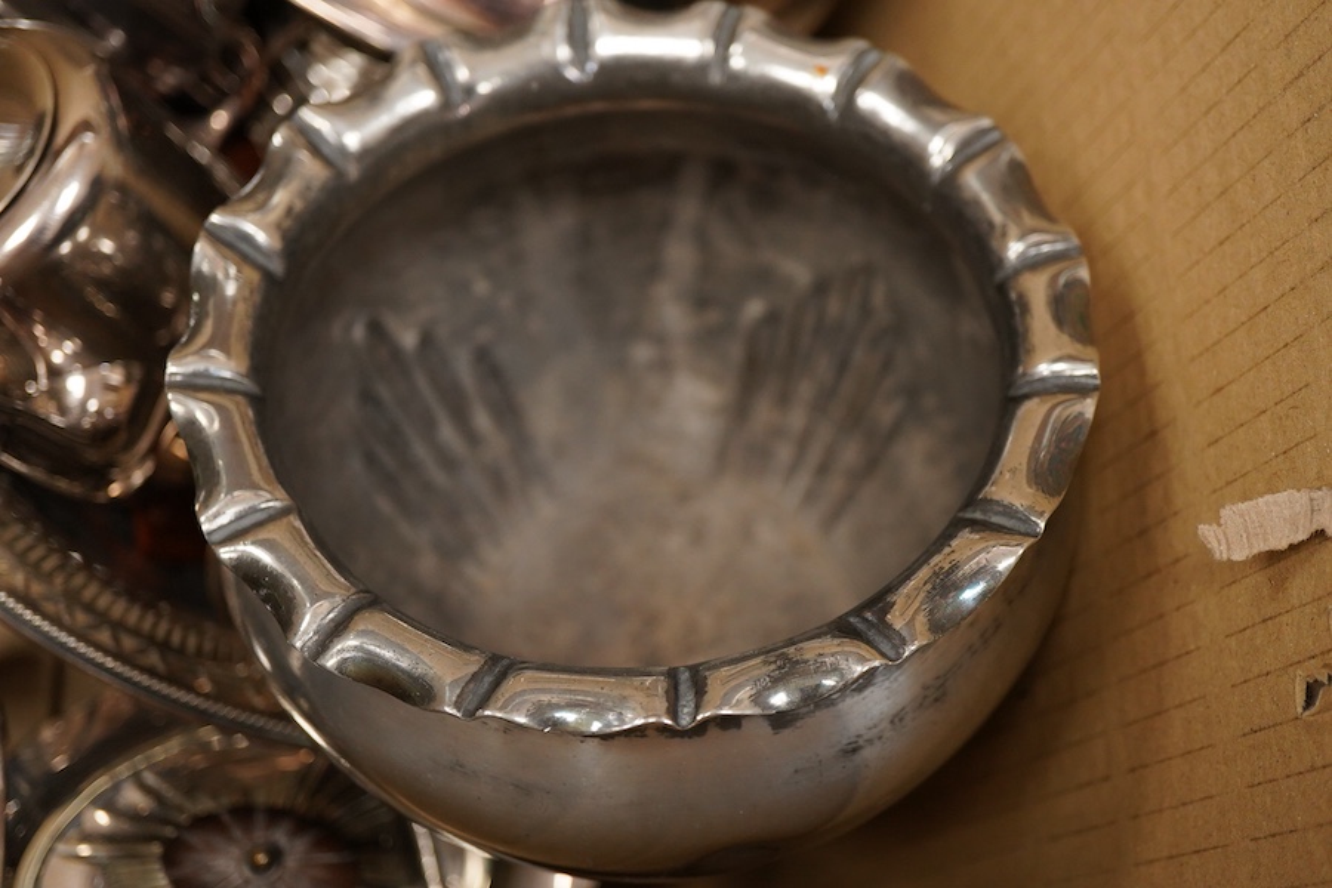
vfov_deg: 29.9
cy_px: 444
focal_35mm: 45
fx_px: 1665
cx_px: 666
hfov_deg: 43.6
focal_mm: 30
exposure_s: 1/125
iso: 1250
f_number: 3.5
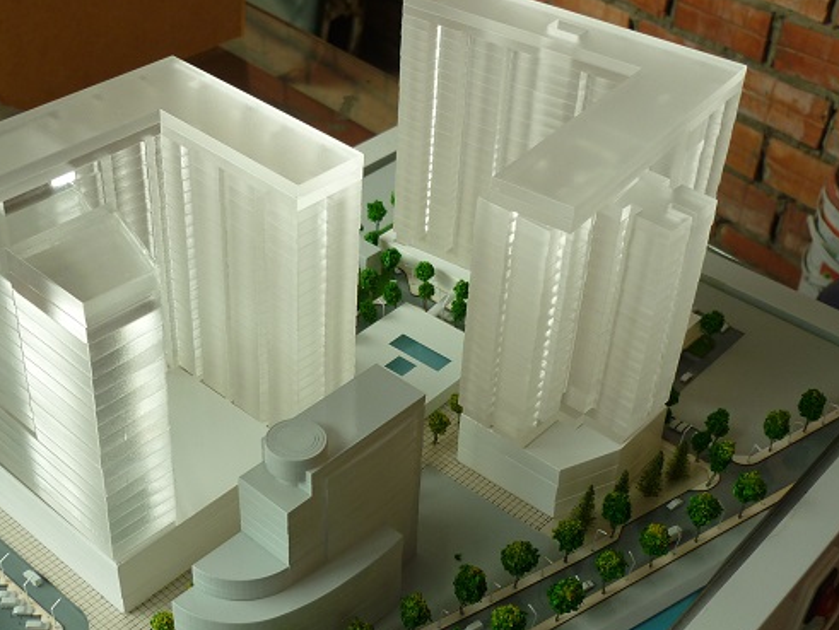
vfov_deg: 30.8
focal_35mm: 47
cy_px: 378
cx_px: 379
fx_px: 1140
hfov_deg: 40.4
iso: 80
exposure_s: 1/100
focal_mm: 5.5
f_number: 2.8
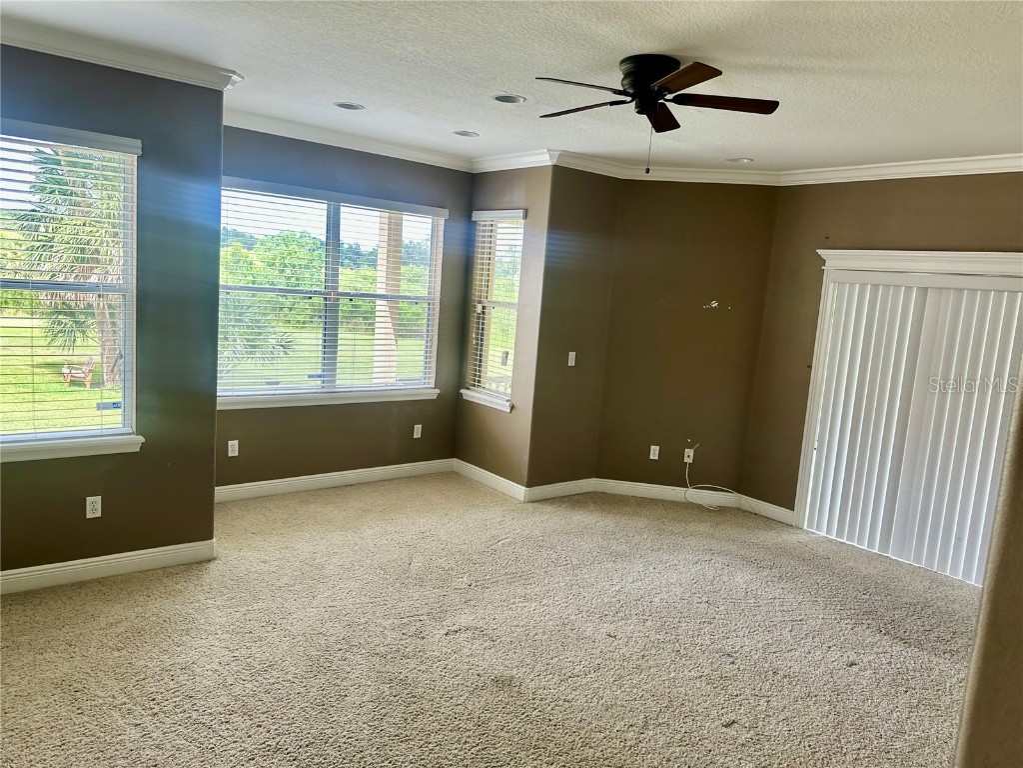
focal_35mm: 24
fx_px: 709
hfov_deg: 71.6
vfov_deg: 56.8
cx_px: 512
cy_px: 384
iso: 100
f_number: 1.78
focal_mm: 6.86
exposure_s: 1/128
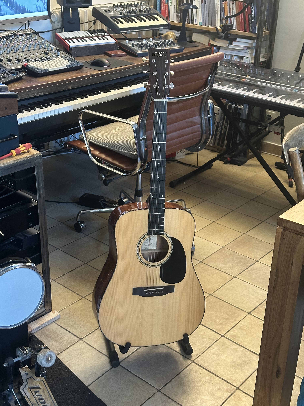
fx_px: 562
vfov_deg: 39.7
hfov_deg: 30.3
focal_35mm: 48
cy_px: 203
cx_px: 152
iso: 320
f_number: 1.78
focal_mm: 6.86
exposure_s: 1/33
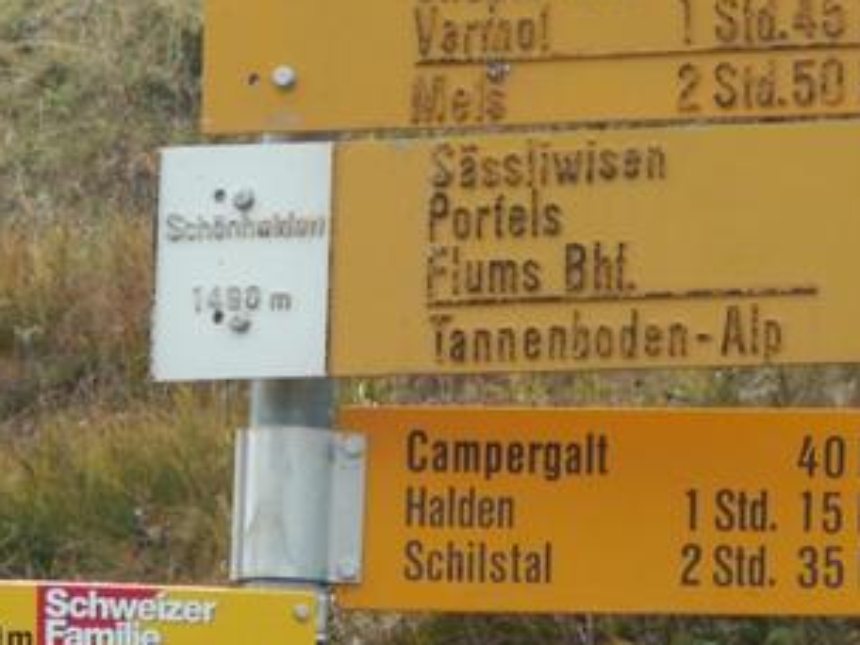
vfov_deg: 4.6
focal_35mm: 322
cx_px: 306
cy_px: 379
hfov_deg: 6.2
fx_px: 8000
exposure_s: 1/200
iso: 50
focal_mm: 24.96
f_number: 4
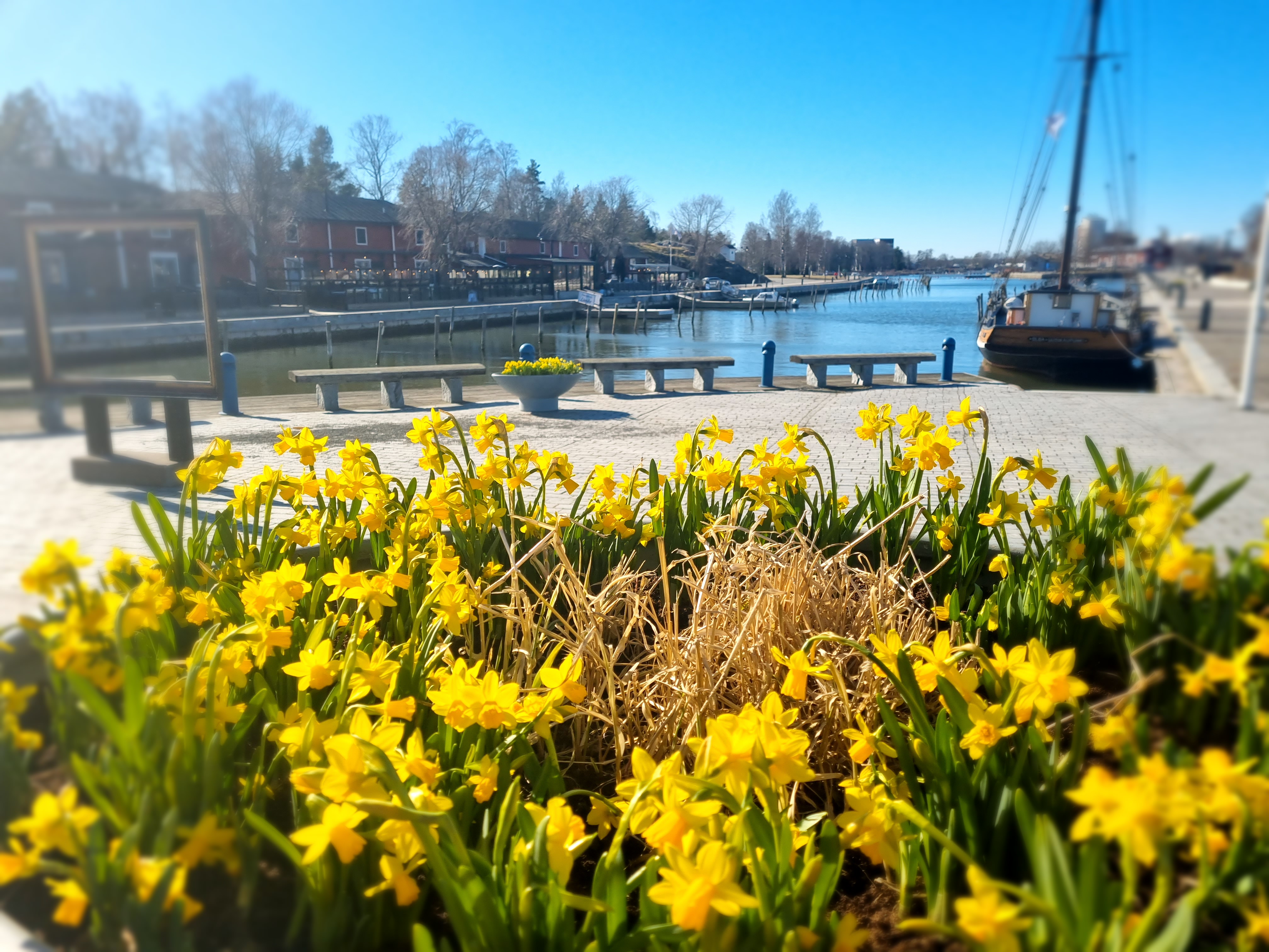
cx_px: 634
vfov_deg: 53.1
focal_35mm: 26
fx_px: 953
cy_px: 476
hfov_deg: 67.3
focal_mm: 5.4
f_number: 1.8
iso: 50
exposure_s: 1/2545
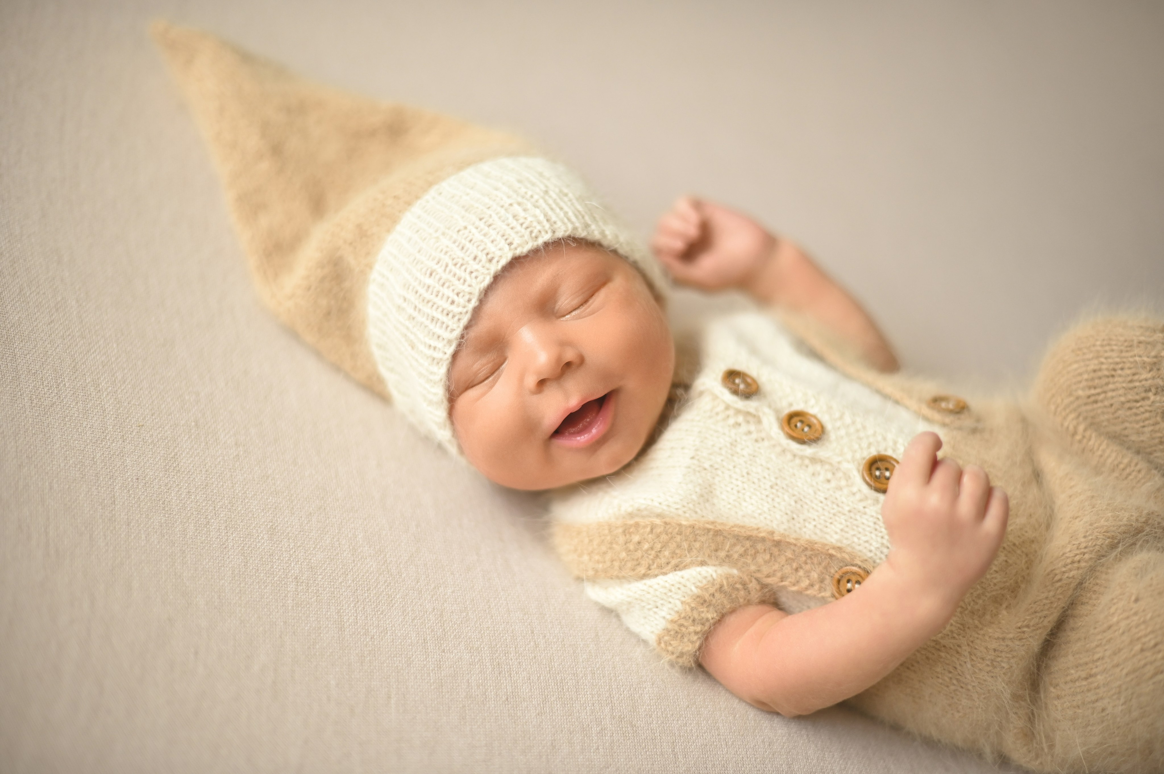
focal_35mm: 50
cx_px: 582
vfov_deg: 27.0
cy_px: 387
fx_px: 1615
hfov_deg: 39.6
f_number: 1.6
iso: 560
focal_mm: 50
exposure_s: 1/1250
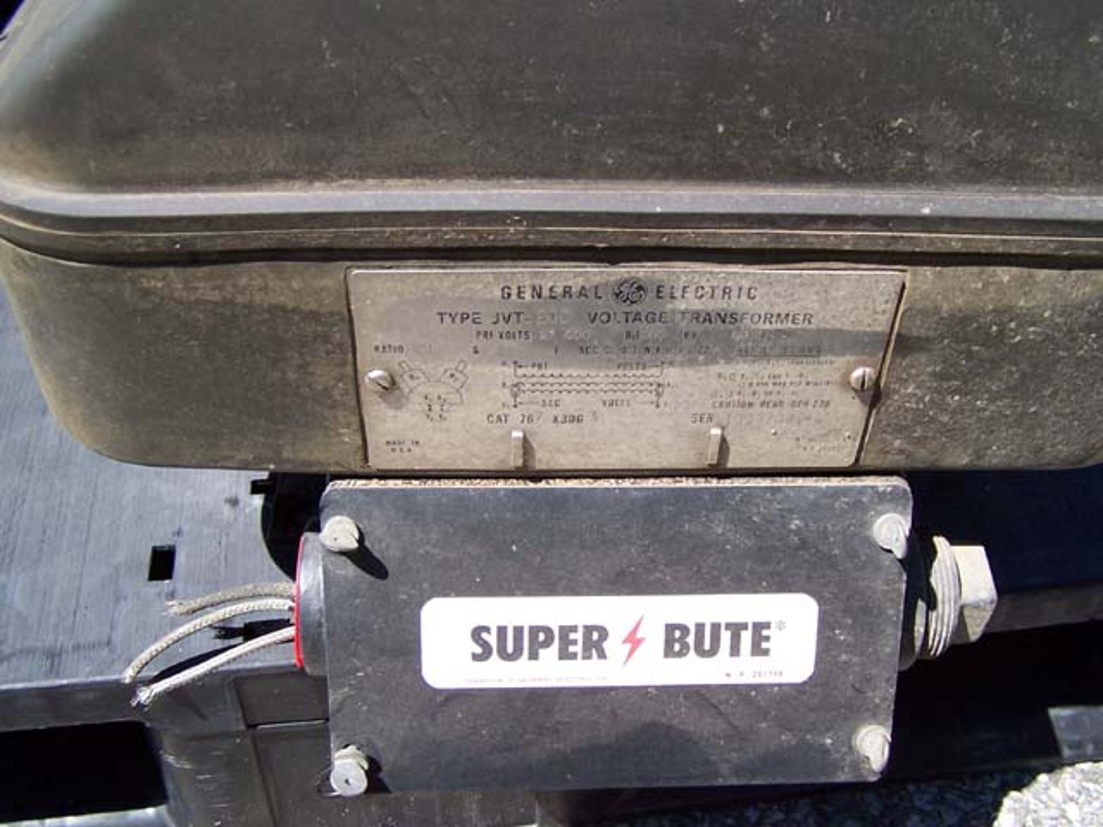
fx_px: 1211
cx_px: 552
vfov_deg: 37.7
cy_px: 414
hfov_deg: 49.0
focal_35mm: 38
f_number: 2.8
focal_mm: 6.3
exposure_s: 1/500
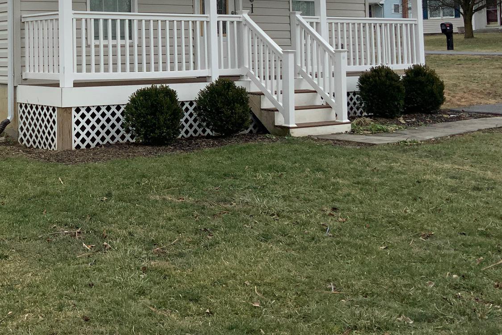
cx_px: 107
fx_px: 767
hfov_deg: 35.2
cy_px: 0
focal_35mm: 55
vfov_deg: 23.6
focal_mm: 3
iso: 16
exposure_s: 1/781
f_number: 1.8
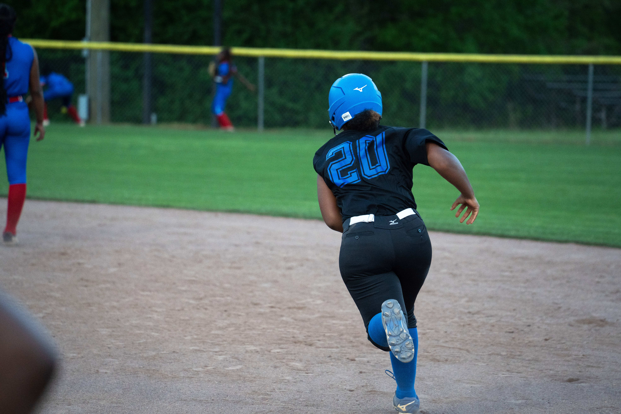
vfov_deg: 6.9
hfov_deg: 10.3
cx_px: 310
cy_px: 207
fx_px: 3450
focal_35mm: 200
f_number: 5.6
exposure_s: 1/1000
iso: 2000
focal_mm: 200
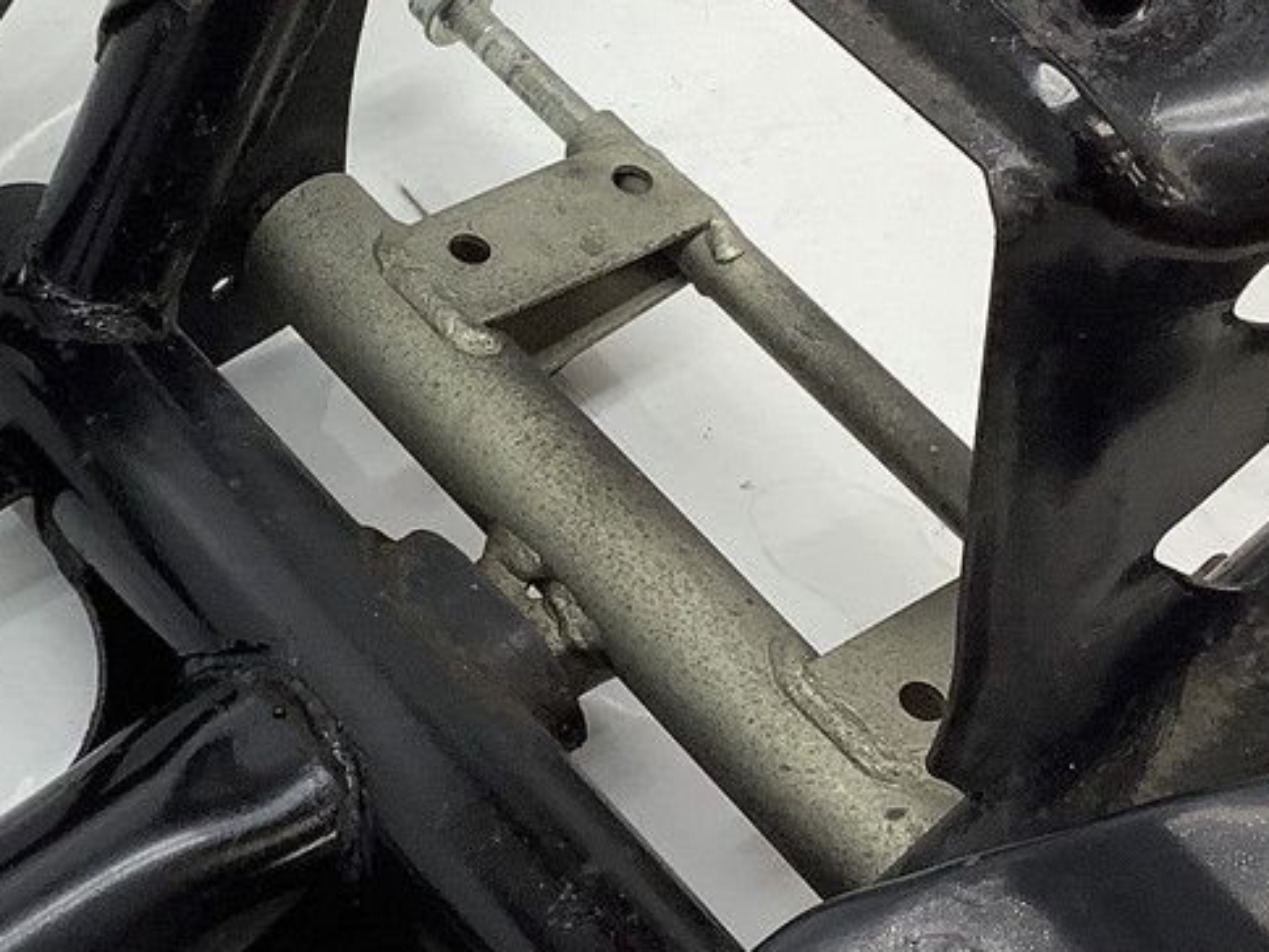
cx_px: 296
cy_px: 304
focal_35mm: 82
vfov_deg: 17.9
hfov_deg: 23.6
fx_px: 3006
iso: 50
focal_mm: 3.3
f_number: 2.4
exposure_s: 1/120
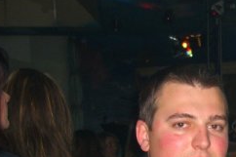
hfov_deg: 19.8
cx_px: 265
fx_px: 642
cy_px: 216
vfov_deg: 13.3
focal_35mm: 98
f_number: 2.8
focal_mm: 7.9
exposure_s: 1/60
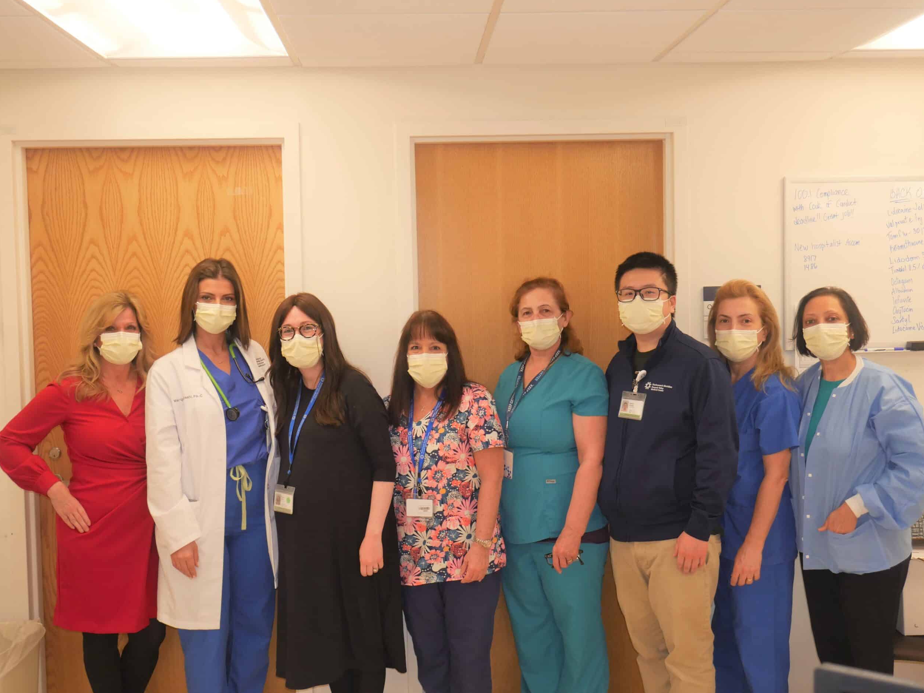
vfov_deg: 35.1
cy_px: 341
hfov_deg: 45.8
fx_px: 1095
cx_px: 466
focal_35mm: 41
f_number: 4.4
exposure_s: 1/60
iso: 500
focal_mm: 20
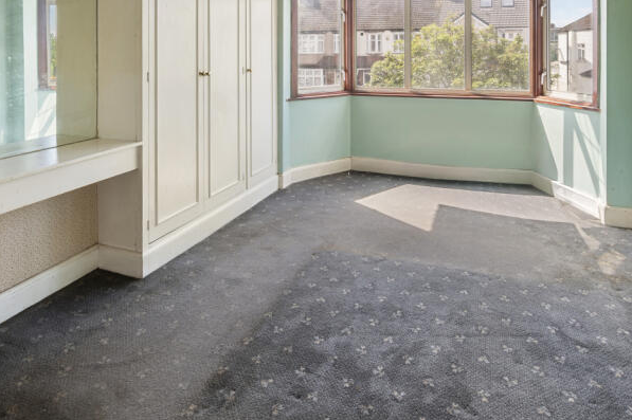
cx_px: 328
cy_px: 63
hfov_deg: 73.8
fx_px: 421
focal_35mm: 24
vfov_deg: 48.8
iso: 200
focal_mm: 14
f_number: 16
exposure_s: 1/3
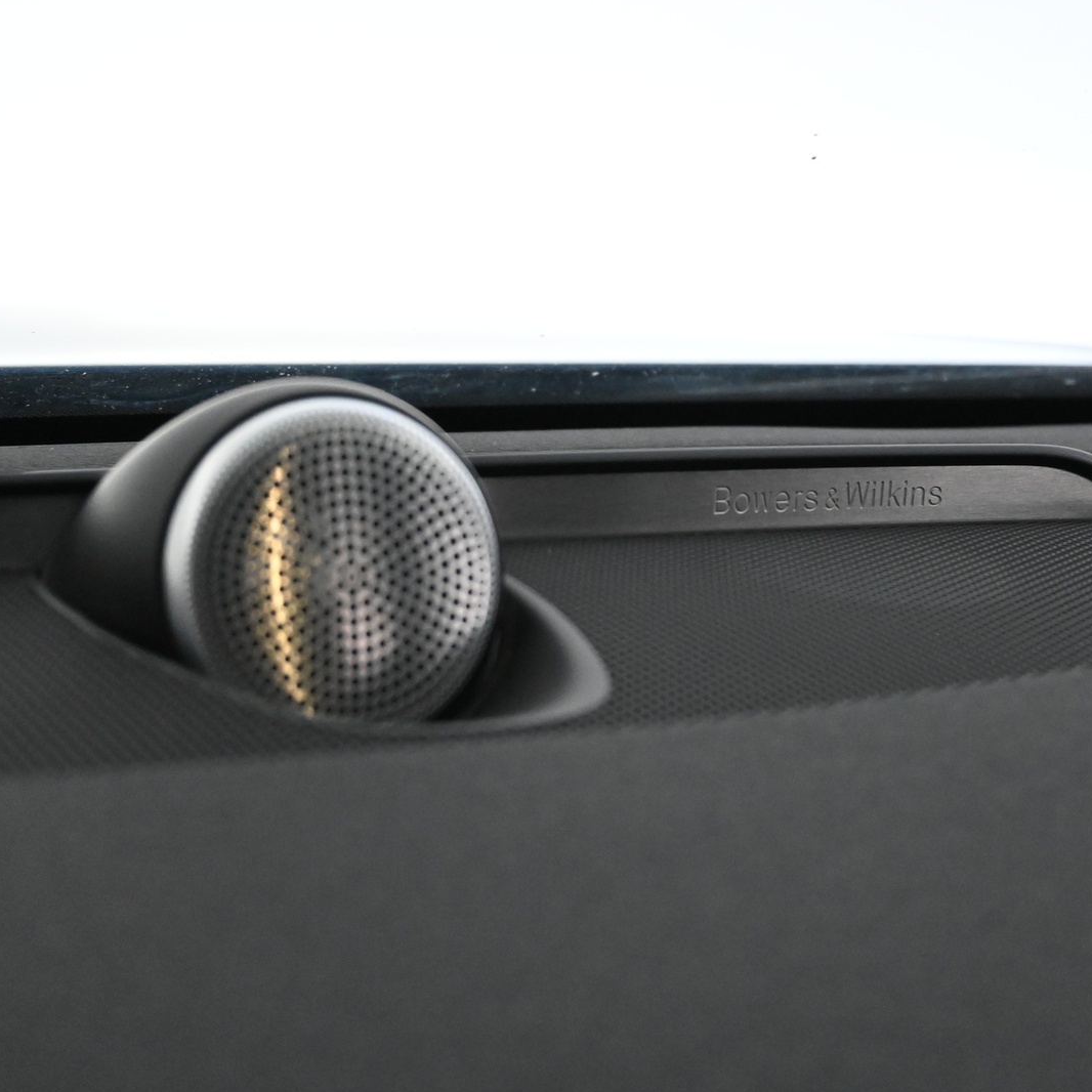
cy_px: 542
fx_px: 2557
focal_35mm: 72
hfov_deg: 24.1
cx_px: 639
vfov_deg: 24.1
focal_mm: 37
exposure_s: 1/60
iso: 5000
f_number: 5.3
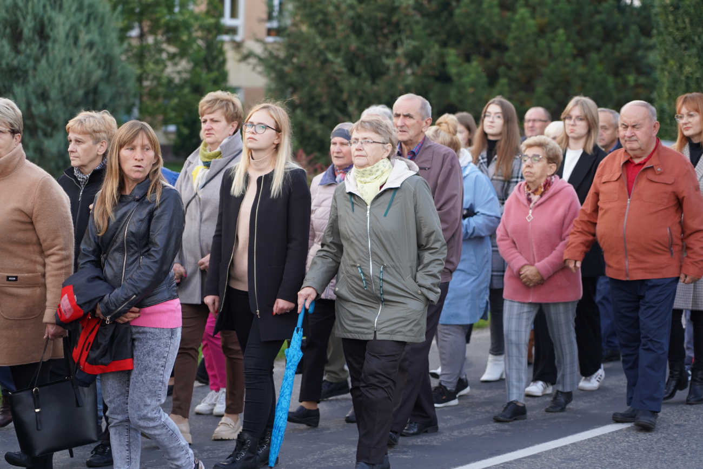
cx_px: 352
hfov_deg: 19.5
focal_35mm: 105
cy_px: 234
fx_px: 2050
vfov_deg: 13.0
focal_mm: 105
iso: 250
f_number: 4
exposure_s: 1/160
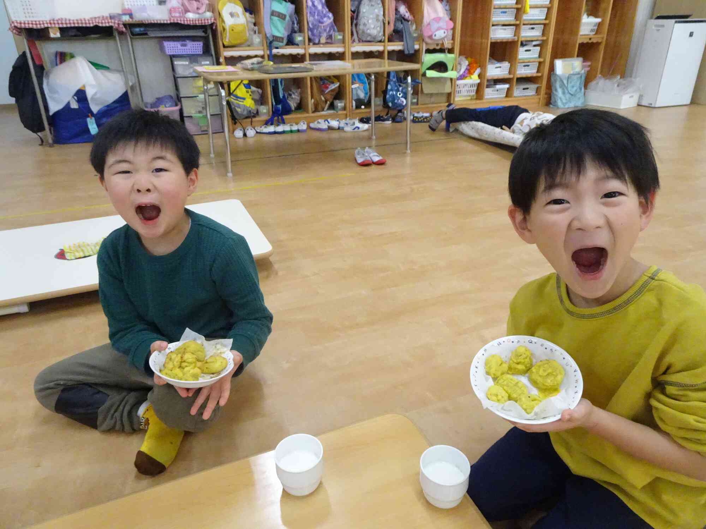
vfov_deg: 56.8
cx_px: 353
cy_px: 264
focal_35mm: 24
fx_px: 489
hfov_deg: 71.6
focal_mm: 4.1
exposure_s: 1/250
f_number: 3.5
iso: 1600
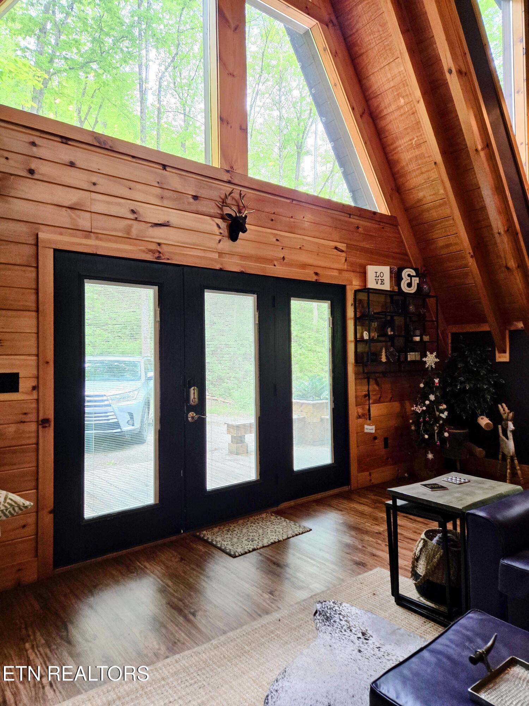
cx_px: 264
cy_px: 353
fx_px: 469
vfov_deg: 73.9
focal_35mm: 23
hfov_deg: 58.9
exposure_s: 1/120
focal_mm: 5.4
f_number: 1.8
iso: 100
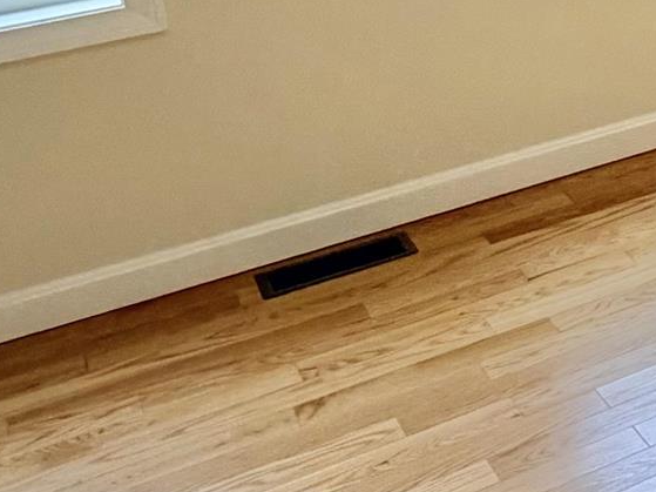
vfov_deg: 18.0
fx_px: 1459
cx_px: 1186
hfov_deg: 19.1
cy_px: -120
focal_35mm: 77
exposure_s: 1/120
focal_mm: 2.22
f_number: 2.2
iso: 125
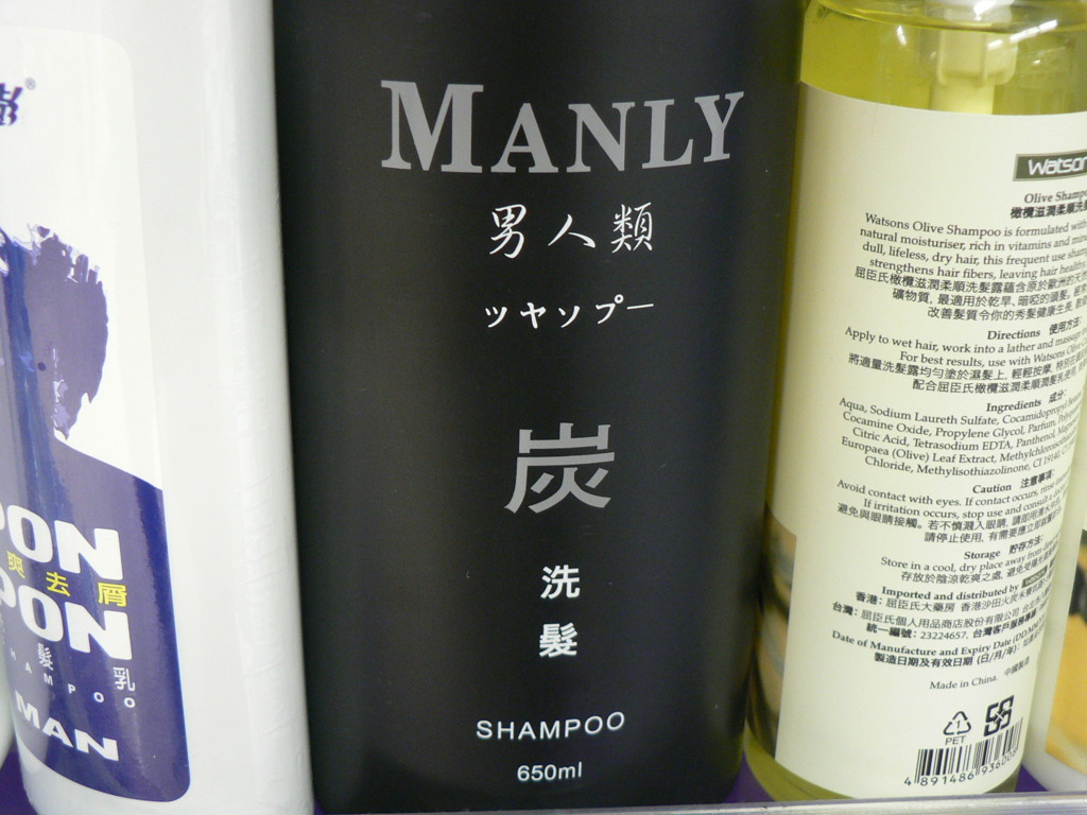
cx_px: 544
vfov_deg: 30.9
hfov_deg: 40.4
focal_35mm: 47
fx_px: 1476
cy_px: 408
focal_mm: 7.9
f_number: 2.8
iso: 200
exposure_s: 1/30
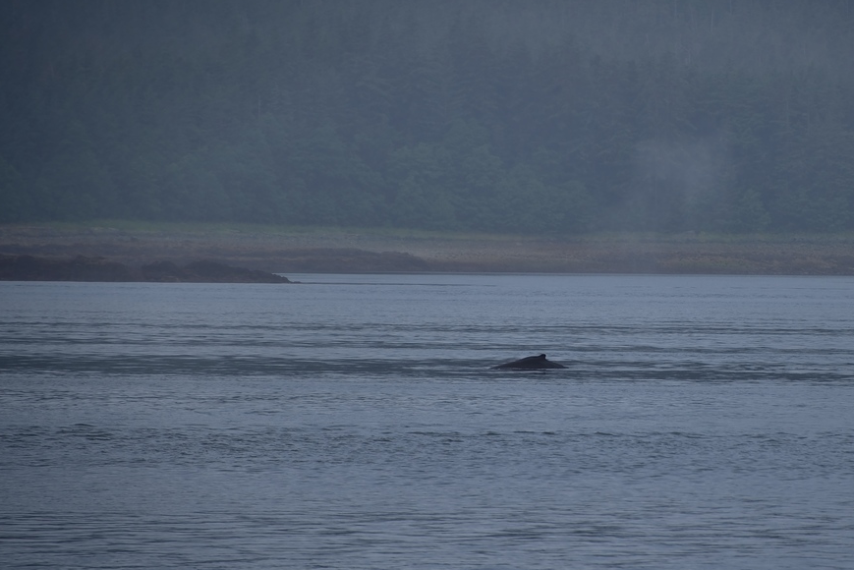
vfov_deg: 3.1
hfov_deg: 4.7
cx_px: 601
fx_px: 10488
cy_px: 313
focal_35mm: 442
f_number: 5.6
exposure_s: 1/640
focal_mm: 300
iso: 100
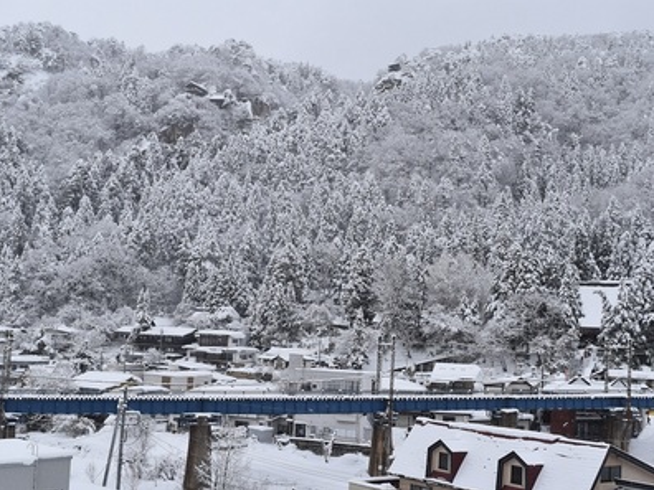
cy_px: 246
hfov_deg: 40.0
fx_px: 898
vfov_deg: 30.5
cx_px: 306
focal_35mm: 48
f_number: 10
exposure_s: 1/400
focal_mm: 29
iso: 200
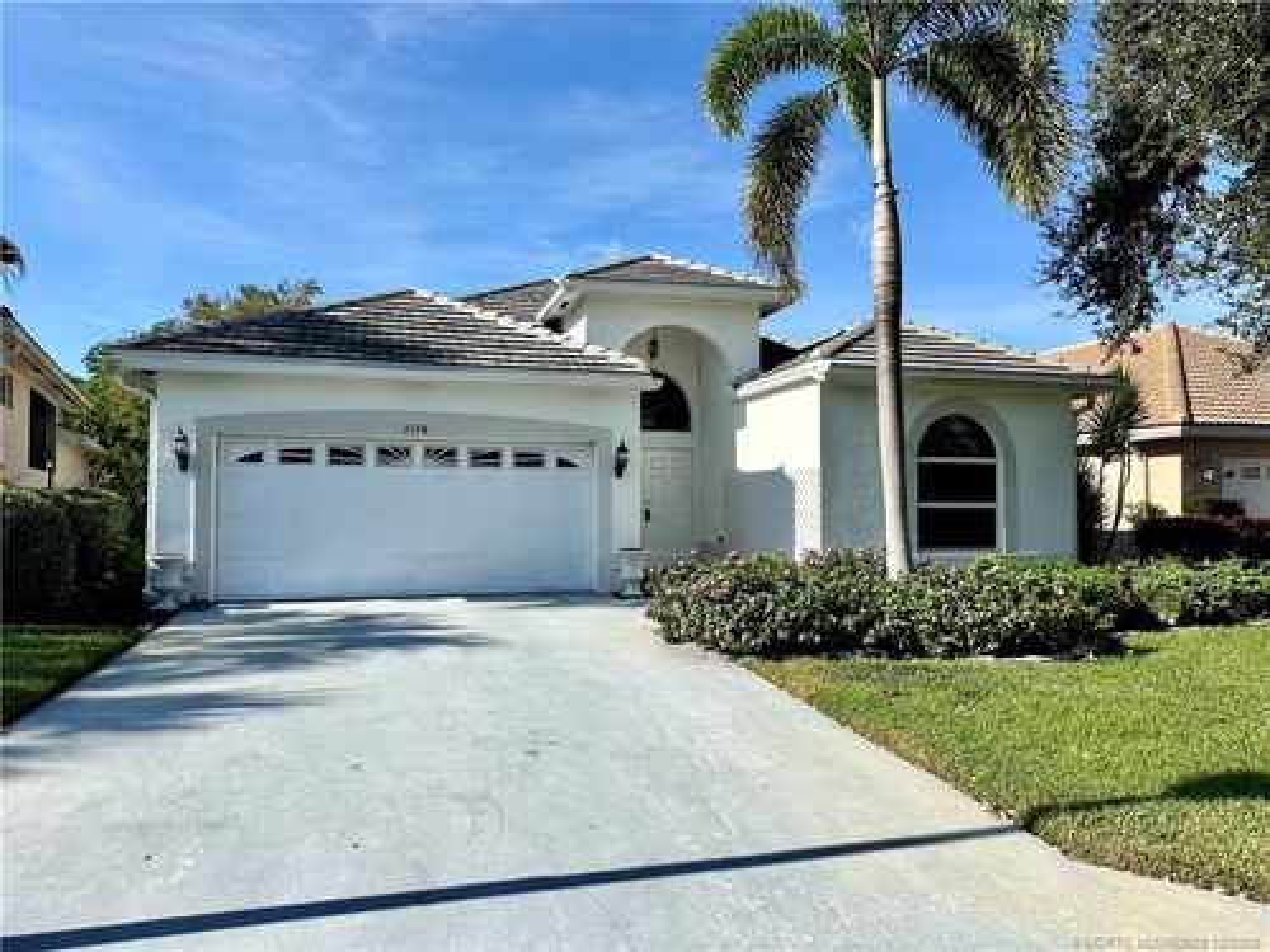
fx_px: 881
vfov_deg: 56.8
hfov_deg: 71.6
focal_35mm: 24
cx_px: 635
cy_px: 476
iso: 80
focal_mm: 6.86
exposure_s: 1/5000
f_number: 1.78
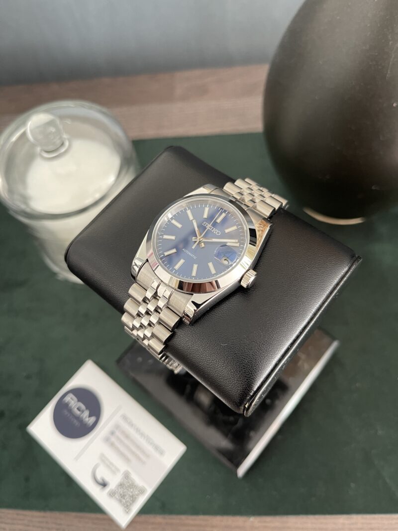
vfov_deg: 69.4
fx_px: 383
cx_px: 199
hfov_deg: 54.9
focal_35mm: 25
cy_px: 266
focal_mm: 5.1
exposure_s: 1/60
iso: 200
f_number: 1.6
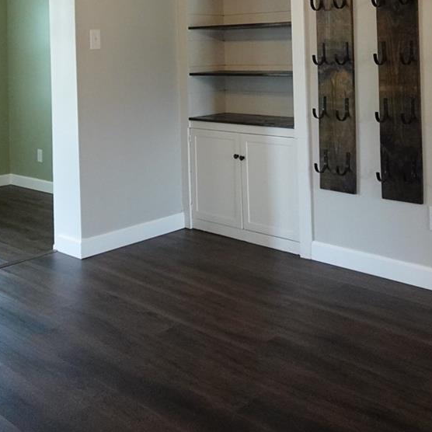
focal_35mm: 44
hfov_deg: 38.3
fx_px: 621
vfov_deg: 35.9
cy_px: 40
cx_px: 231
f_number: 1.8
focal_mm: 6.9
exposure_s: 1/500
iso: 1600
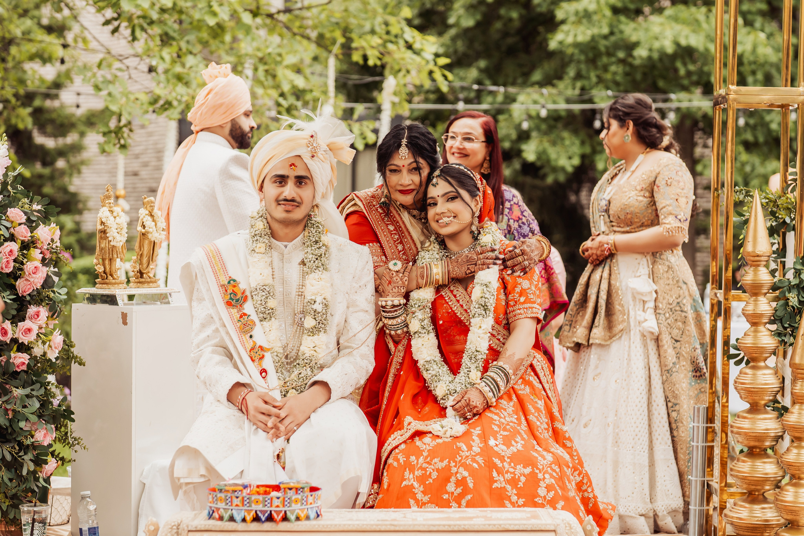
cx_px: 402
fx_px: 1675
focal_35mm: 75
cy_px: 268
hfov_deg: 27.0
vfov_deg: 18.2
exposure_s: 1/1250
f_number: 2
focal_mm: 50
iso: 100
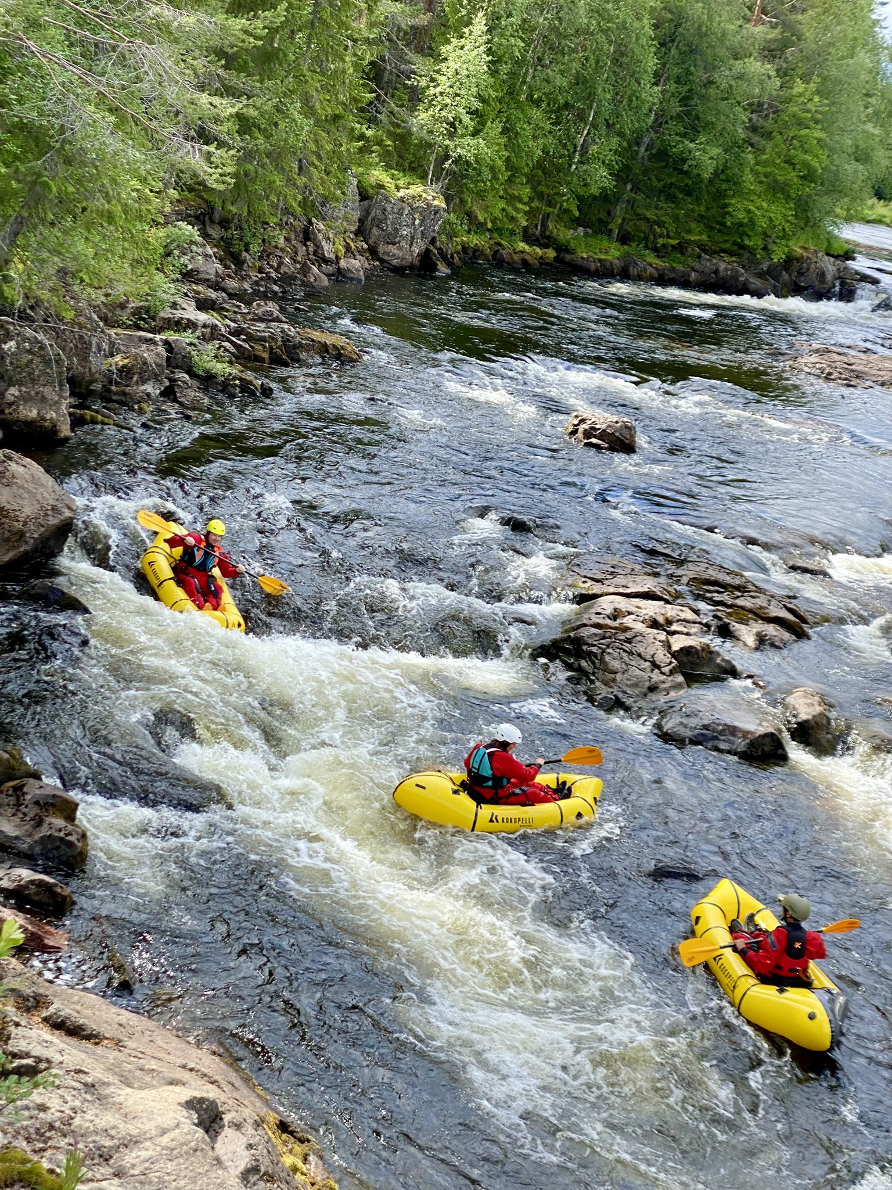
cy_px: 595
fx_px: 1787
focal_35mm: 52
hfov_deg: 28.0
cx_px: 446
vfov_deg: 36.8
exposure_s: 1/500
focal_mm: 6
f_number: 2
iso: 20
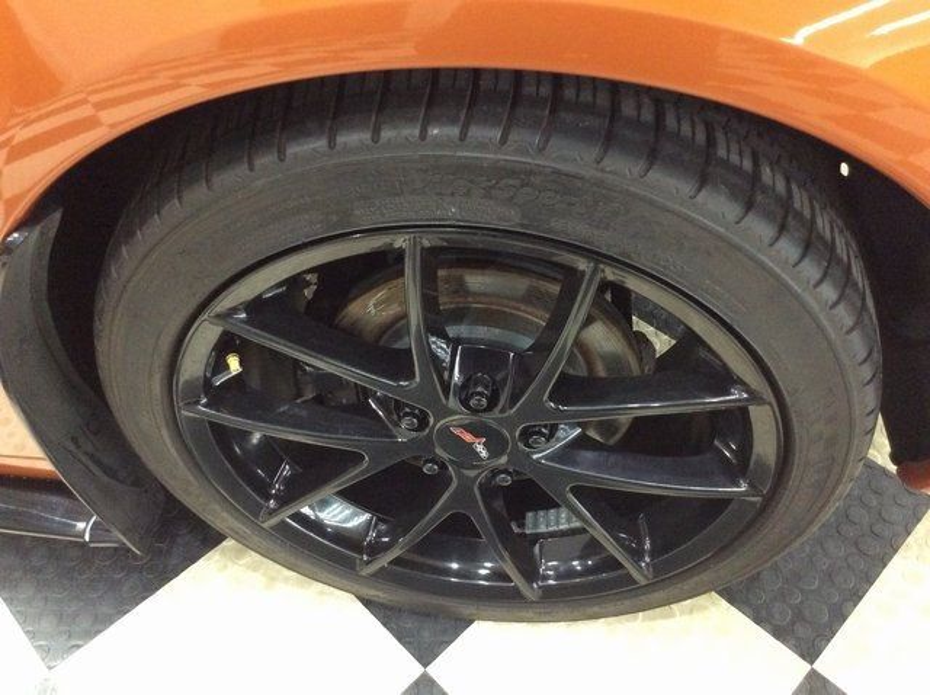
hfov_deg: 56.9
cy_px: 348
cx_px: 465
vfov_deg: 44.1
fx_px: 858
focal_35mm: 32
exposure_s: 1/17
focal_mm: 3.3
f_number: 2.4
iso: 250
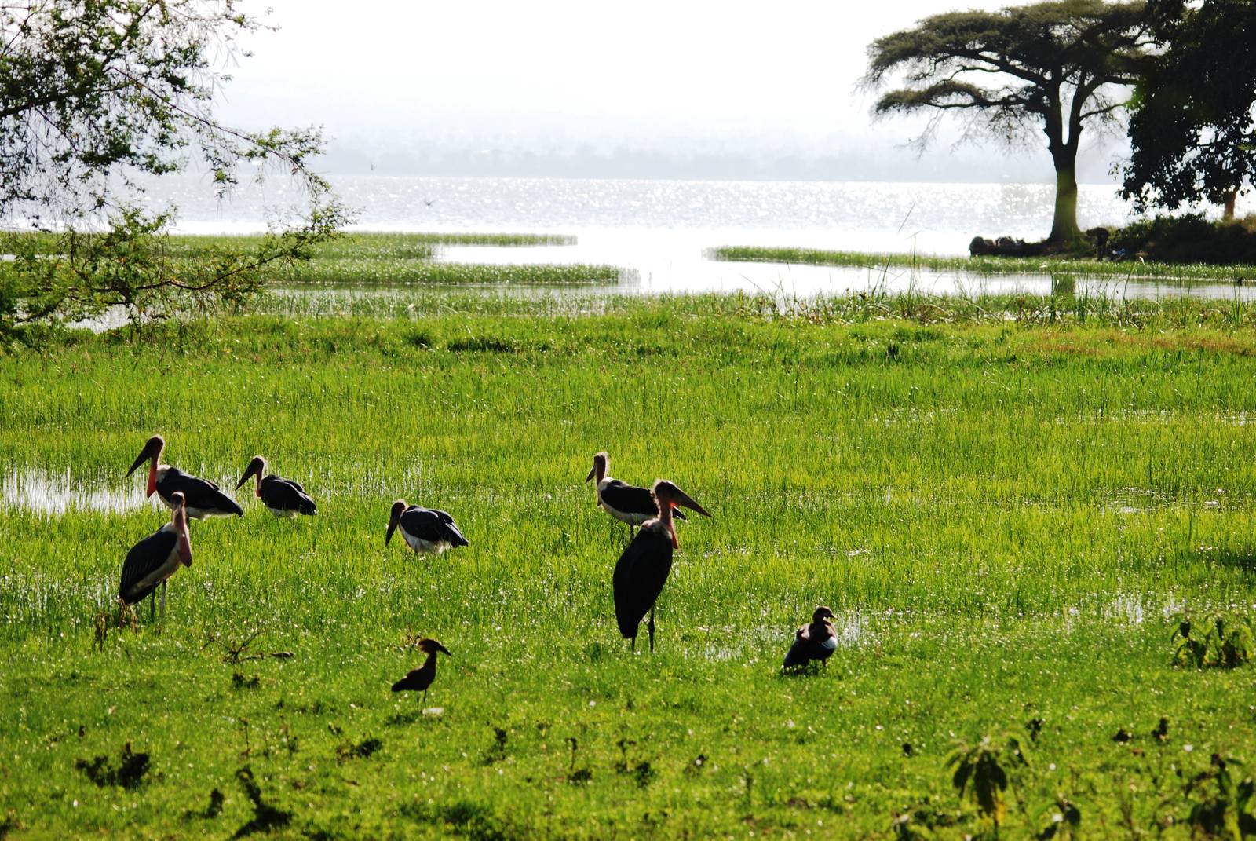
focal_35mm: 225
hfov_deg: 9.1
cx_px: 628
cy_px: 420
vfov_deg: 6.1
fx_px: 7859
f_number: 5
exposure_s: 1/800
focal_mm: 150
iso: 200
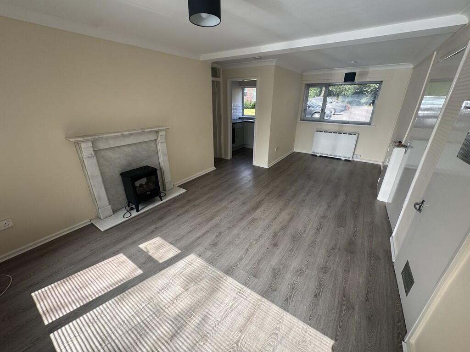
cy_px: 176
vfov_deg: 85.7
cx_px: 235
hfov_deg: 102.1
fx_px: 190
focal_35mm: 14
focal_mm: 2.22
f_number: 2.2
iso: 40
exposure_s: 1/100
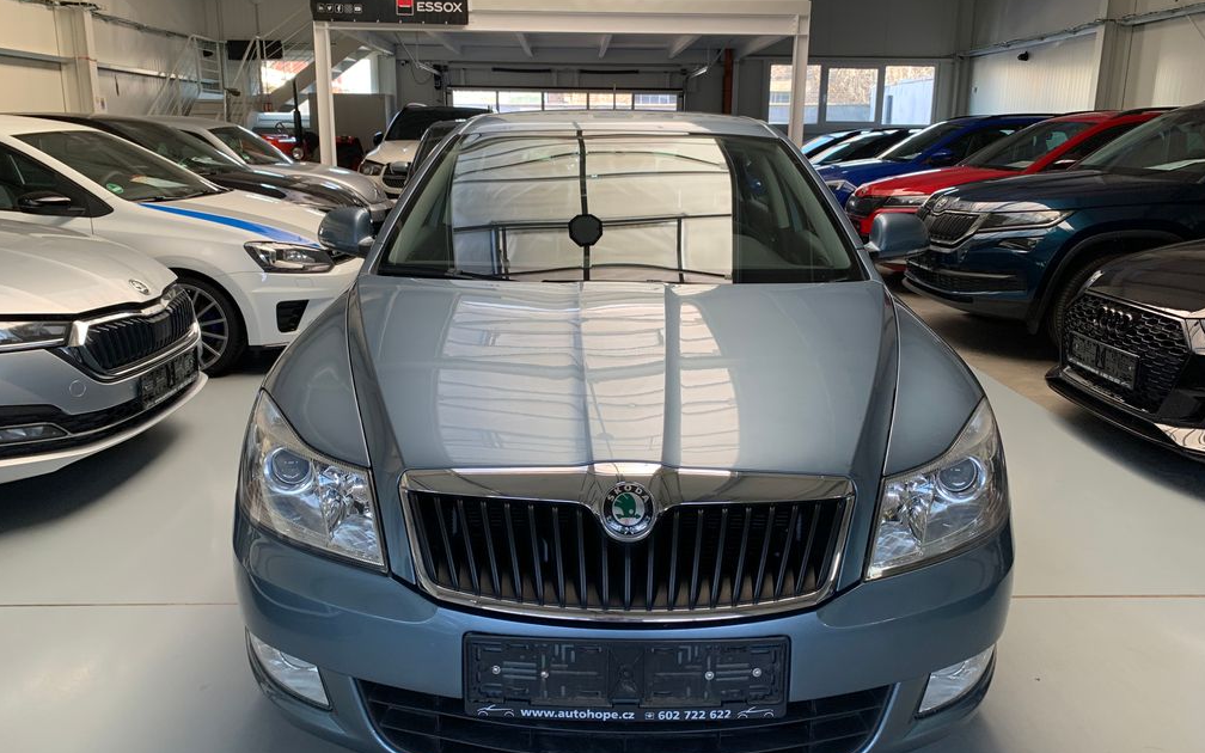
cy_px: 347
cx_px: 606
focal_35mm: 28
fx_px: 920
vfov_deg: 44.5
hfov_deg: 66.5
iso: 100
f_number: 1.8
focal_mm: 4.25
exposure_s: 1/114
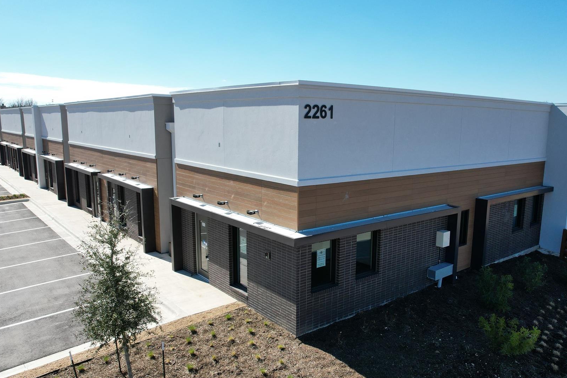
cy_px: 206
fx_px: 441
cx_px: 306
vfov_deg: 46.4
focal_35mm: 28
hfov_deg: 65.4
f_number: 2.8
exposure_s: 1/1600
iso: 100
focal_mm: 8.38
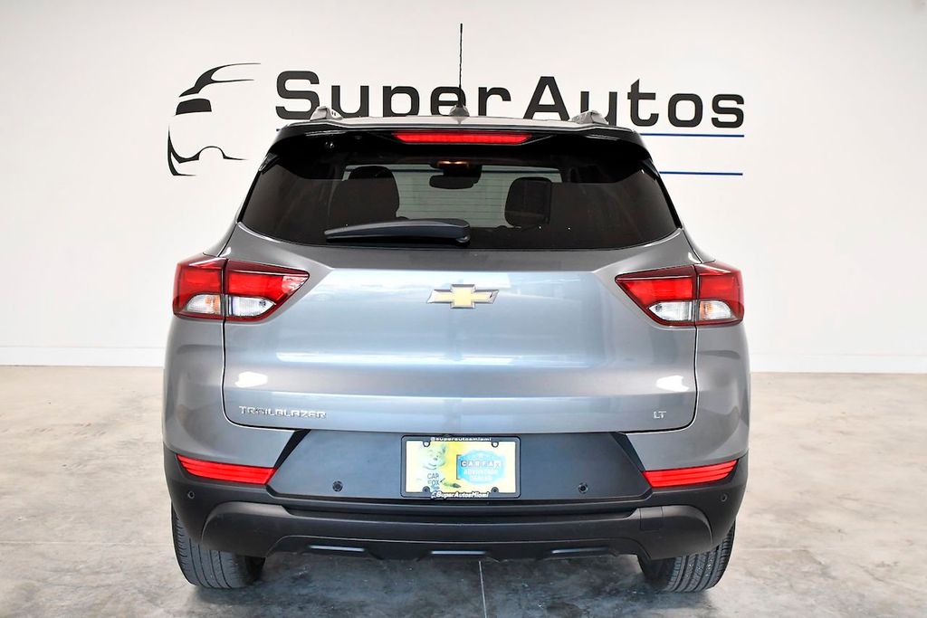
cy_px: 309
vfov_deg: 36.9
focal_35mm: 36
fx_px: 927
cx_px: 464
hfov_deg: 53.1
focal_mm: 24
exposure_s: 1/800
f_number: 4.5
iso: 2500
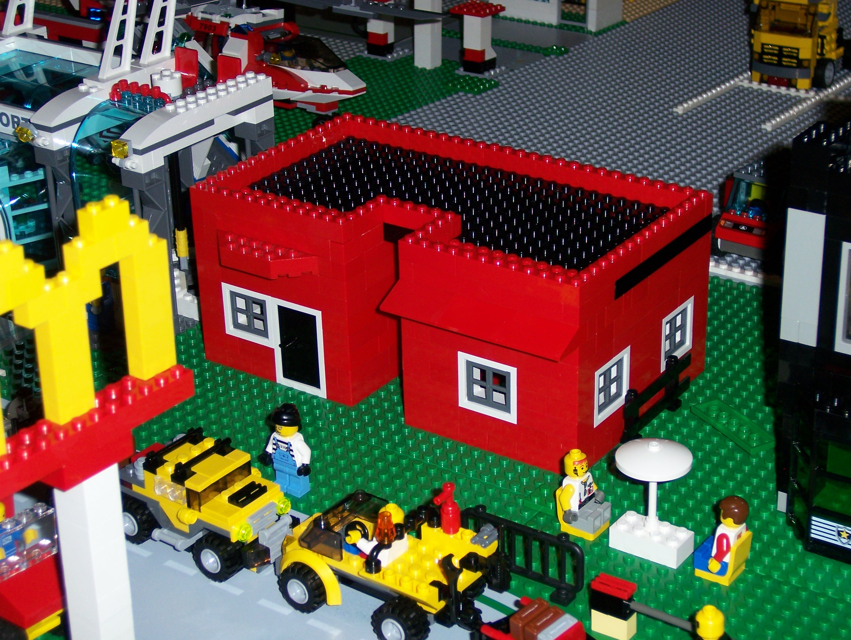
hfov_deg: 27.8
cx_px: 426
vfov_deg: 21.0
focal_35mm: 70
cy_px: 320
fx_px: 1722
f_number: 3.8
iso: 100
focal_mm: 11.6
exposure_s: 1/100
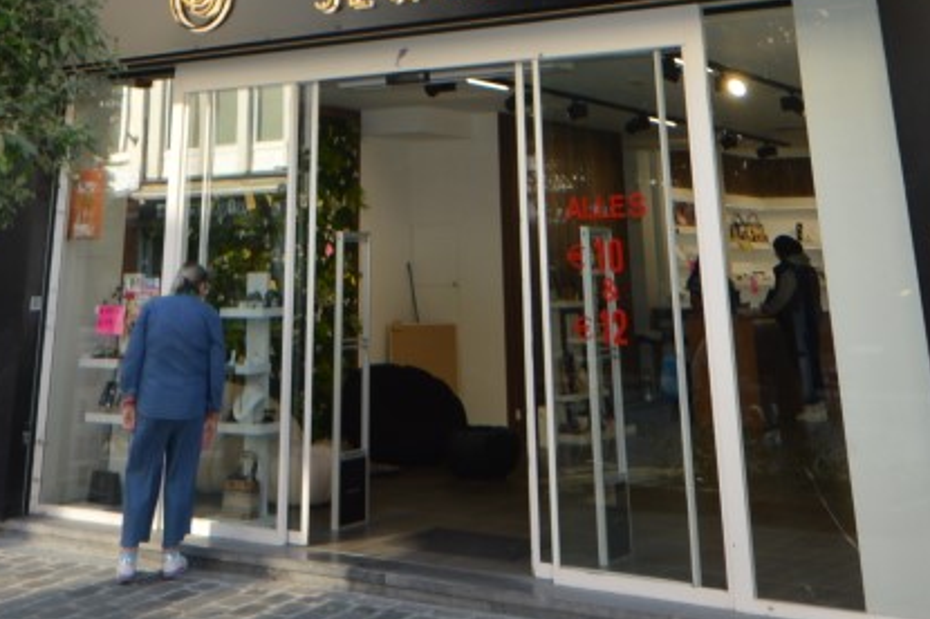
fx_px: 1213
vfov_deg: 23.9
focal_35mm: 47
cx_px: 354
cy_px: -251
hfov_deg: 41.7
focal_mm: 8
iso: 100
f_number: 4.5
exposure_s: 1/125
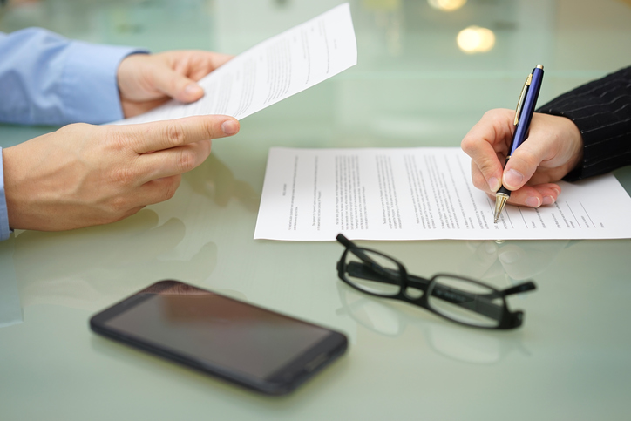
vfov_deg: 24.6
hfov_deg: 36.2
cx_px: 316
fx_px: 964
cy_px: 210
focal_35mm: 55
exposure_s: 1/30
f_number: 2.8
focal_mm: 55
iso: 200
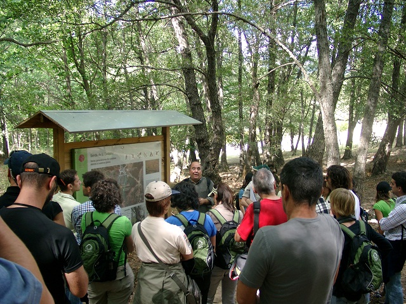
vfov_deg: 41.8
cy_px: 152
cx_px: 203
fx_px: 399
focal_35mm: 34
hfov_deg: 54.0
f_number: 2
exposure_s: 1/74.8
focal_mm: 7.13
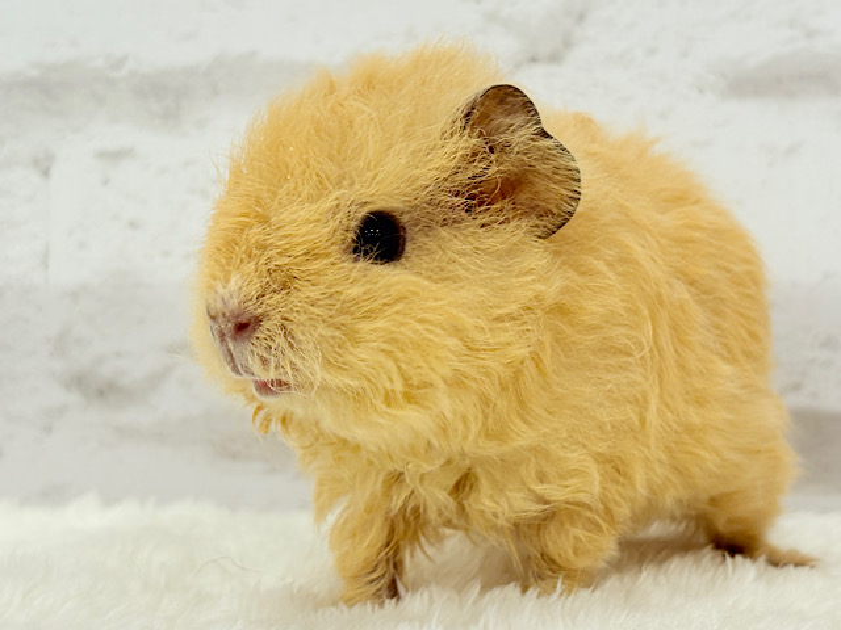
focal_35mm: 52
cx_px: 420
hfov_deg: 36.8
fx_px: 1263
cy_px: 315
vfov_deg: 28.0
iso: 50
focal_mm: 5.96
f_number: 1.6
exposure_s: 1/100
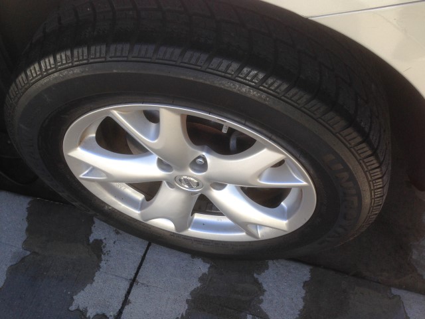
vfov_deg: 42.9
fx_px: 405
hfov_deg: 55.4
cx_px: 212
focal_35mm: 33
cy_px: 160
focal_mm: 4.12
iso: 50
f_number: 2.4
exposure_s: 1/343
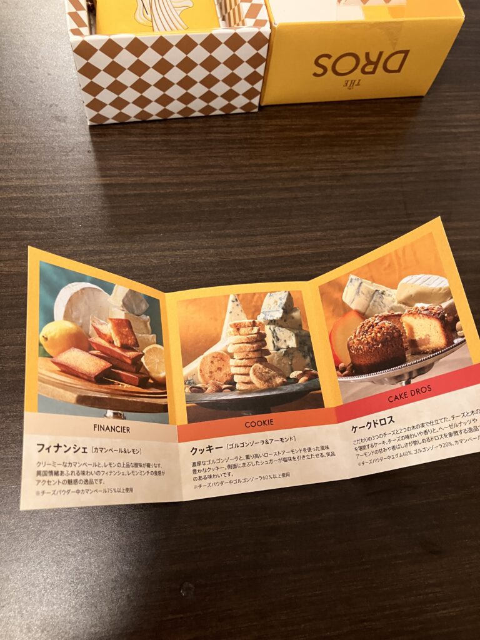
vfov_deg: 63.4
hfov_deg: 49.7
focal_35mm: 28
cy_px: 320
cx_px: 240
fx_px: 518
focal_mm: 3.99
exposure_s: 1/37
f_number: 1.8
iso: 400
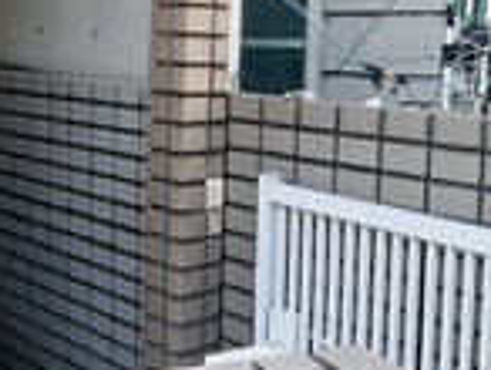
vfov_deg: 22.0
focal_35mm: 67
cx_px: 118
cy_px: 146
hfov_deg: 28.5
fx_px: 952
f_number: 2.2
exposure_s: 1/184
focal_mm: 2.22
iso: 40
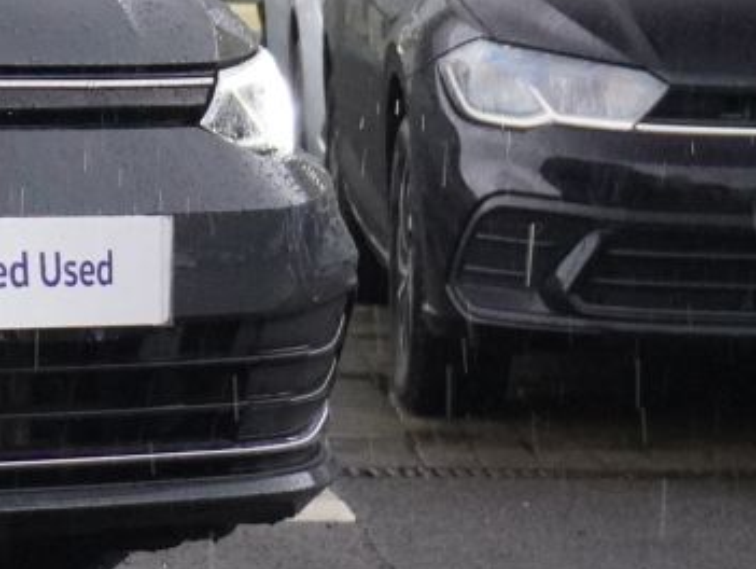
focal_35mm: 210
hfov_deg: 8.7
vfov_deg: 7.0
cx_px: -898
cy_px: -101
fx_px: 4591
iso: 3200
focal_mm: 32
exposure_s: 1/160
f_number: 5
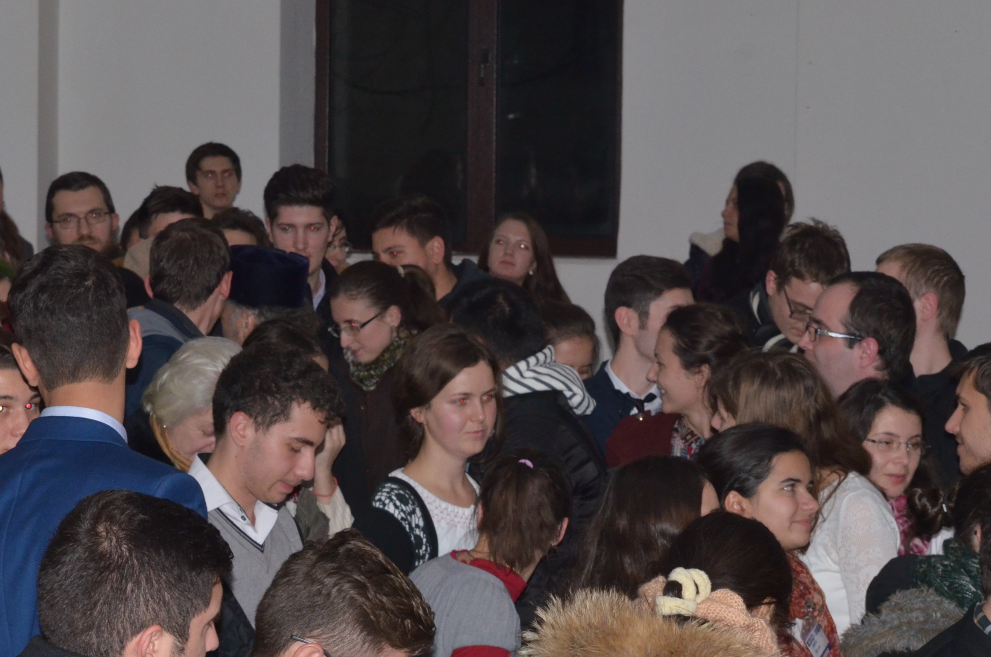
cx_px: 327
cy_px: 453
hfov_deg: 17.7
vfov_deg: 11.8
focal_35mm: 116
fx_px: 3179
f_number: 9
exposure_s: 1/200
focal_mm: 55
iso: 1600
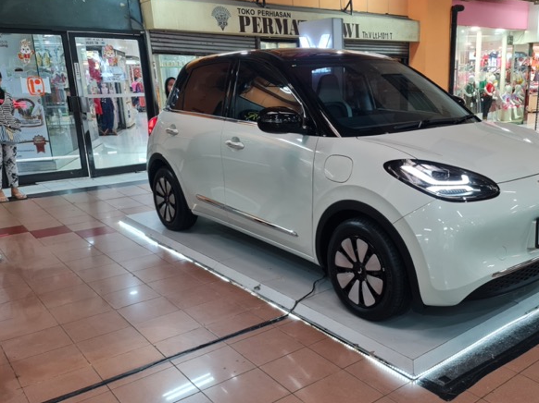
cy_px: 211
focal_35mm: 33
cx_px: 354
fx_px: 514
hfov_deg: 54.4
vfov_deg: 42.9
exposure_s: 1/50
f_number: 1.8
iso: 200
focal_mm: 7
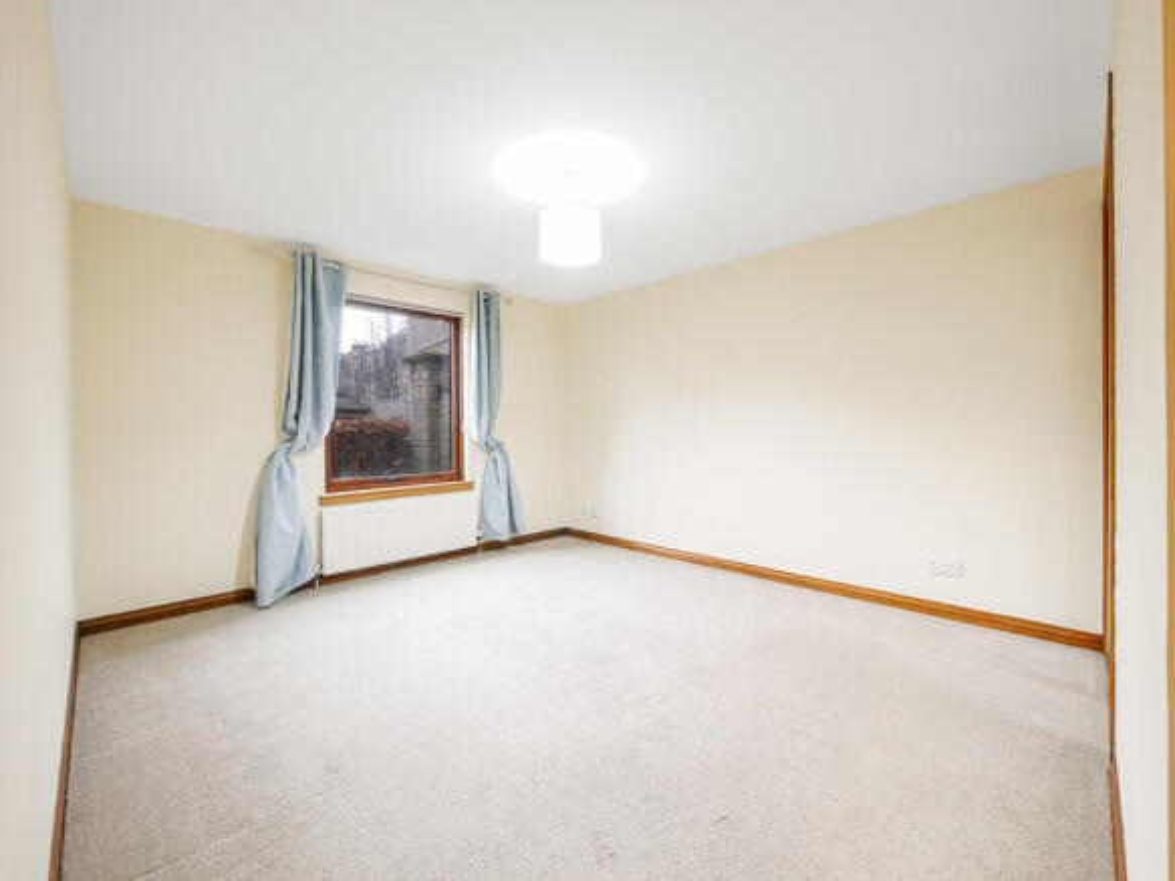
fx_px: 475
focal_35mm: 14
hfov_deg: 102.1
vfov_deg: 85.7
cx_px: 588
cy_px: 440
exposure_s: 1/50
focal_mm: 7
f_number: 4
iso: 3200
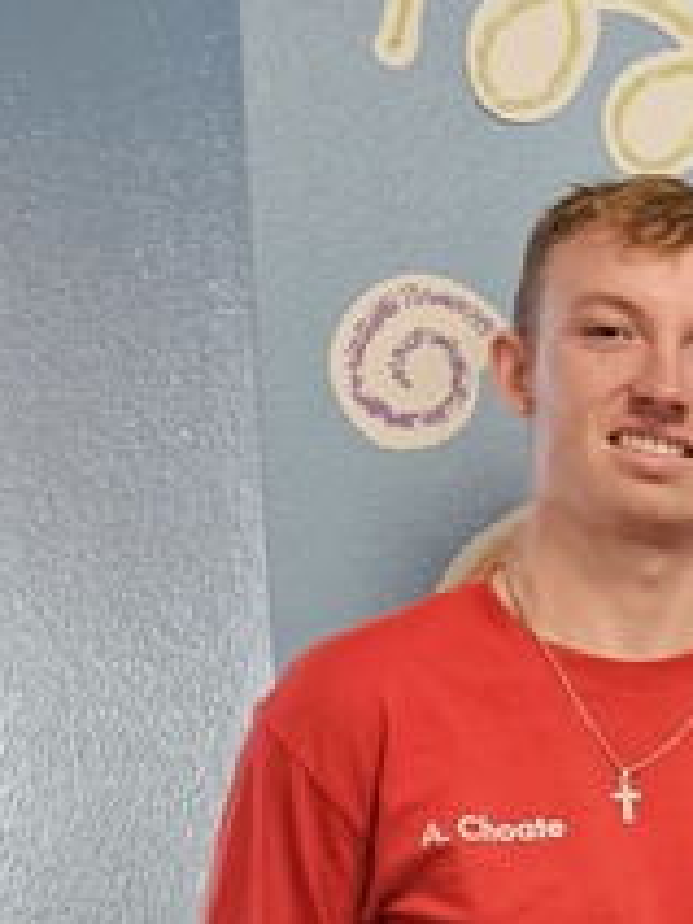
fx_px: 2963
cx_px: 1355
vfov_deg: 16.7
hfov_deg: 12.0
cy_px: 1220
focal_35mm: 111
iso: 640
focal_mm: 5.4
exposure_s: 1/60
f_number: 1.8
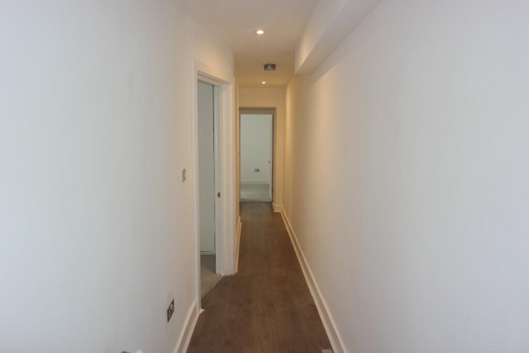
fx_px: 353
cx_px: 264
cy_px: 176
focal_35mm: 24
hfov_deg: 73.7
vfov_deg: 53.1
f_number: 2.4
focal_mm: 16
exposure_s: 1/60
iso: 200
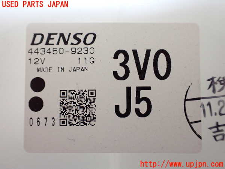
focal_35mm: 30
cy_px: 84
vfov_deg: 46.8
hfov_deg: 60.0
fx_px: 195
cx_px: 112
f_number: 2.3
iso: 800
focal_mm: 5.4
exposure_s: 1/125
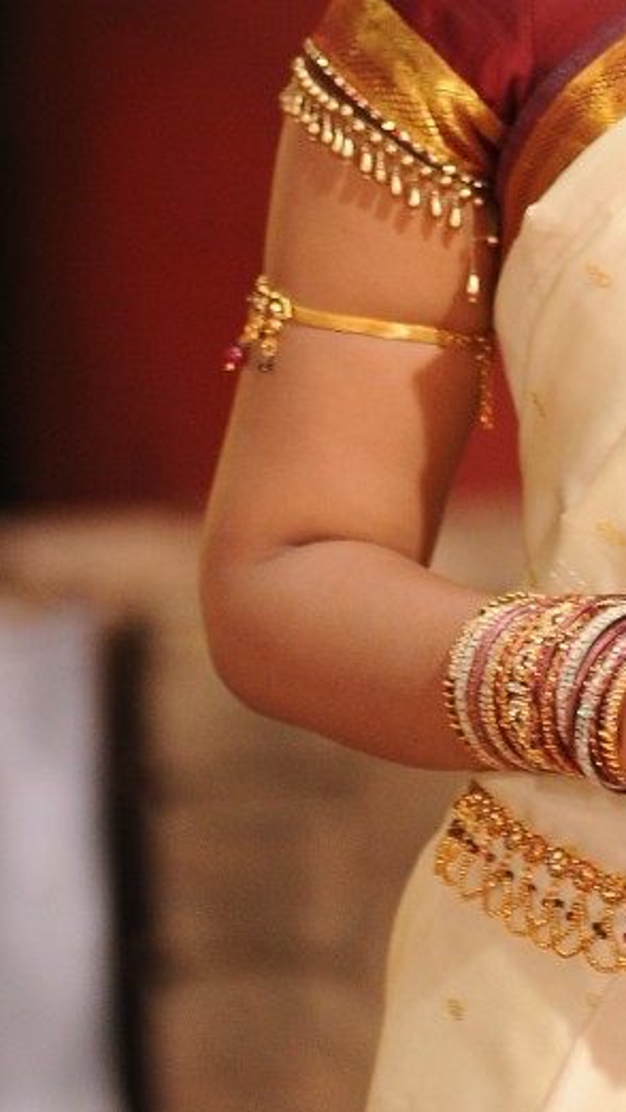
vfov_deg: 3.6
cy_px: 407
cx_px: 851
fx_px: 17747
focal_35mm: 602
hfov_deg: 2.0
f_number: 3.2
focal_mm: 200
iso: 1250
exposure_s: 1/200
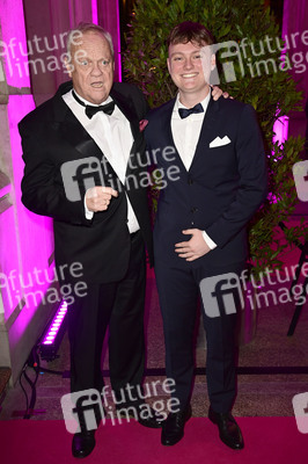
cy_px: 232
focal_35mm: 35
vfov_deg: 54.5
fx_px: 450
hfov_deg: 37.8
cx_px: 154
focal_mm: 35
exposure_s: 1/125
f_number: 5.6
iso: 1600
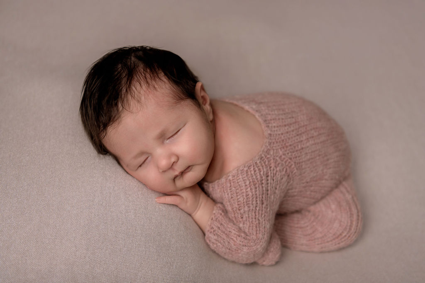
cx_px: 212
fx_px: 543
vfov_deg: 29.3
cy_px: 142
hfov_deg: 42.7
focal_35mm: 46
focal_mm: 46
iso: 125
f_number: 3.2
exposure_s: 1/200
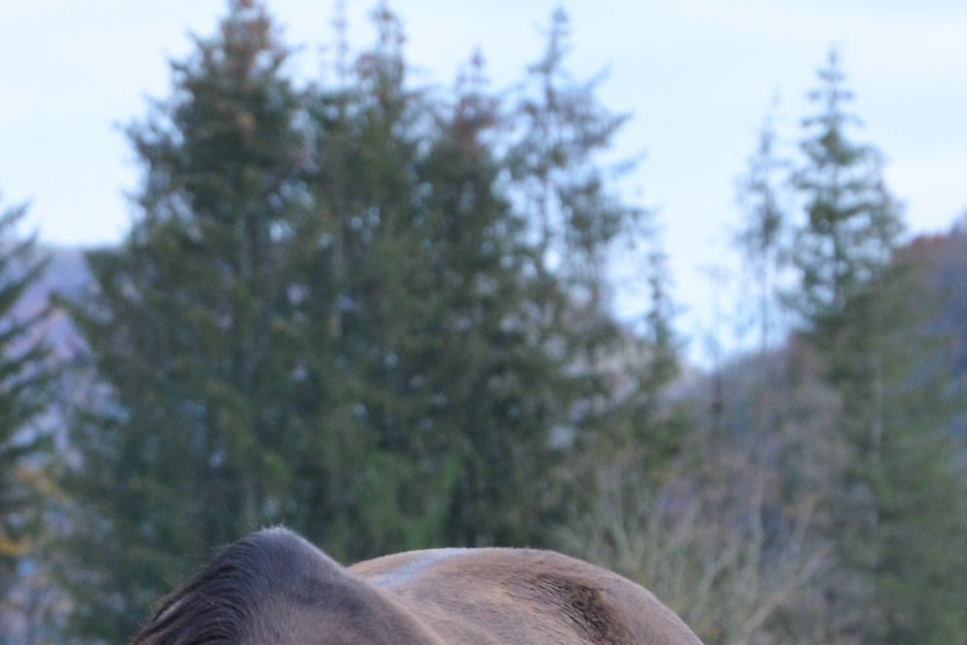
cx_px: 544
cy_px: 985
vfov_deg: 3.0
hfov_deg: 4.5
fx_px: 12275
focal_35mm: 457
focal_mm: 92
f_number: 5.6
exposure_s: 1/125
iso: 360
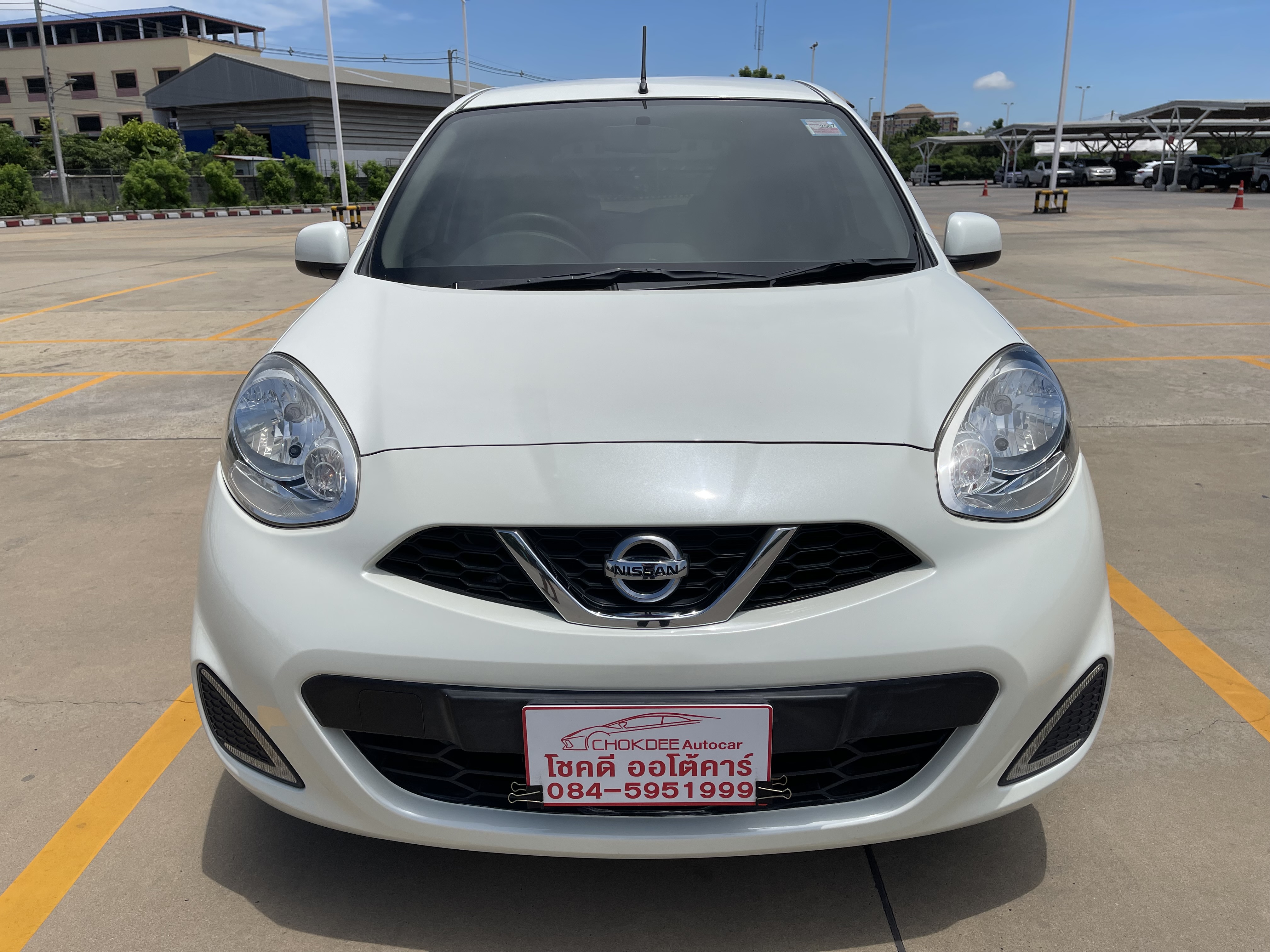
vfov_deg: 54.9
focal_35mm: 25
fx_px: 917
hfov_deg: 69.4
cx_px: 635
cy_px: 476
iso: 32
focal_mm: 5.1
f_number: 1.6
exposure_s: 1/7937
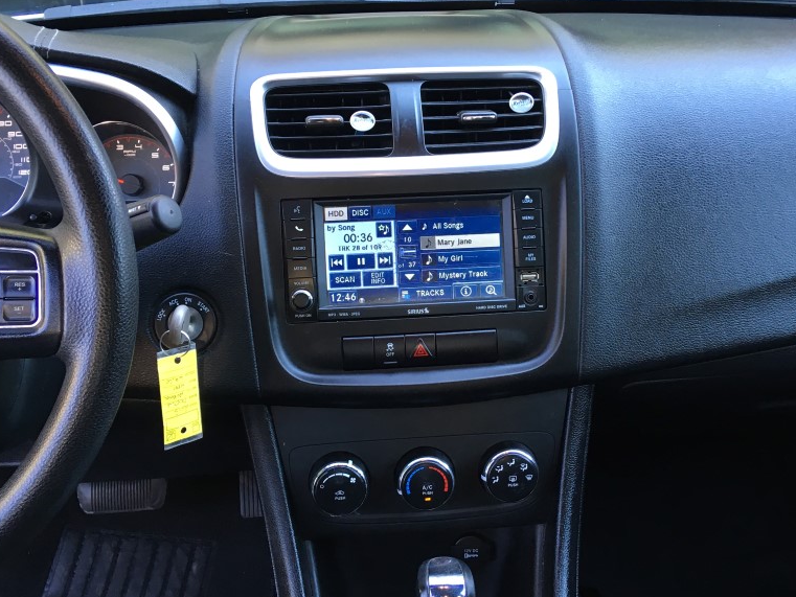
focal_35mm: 39
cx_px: 420
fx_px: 897
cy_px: 295
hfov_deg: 47.8
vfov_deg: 36.8
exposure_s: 1/30
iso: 64
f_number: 2.2
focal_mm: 4.15
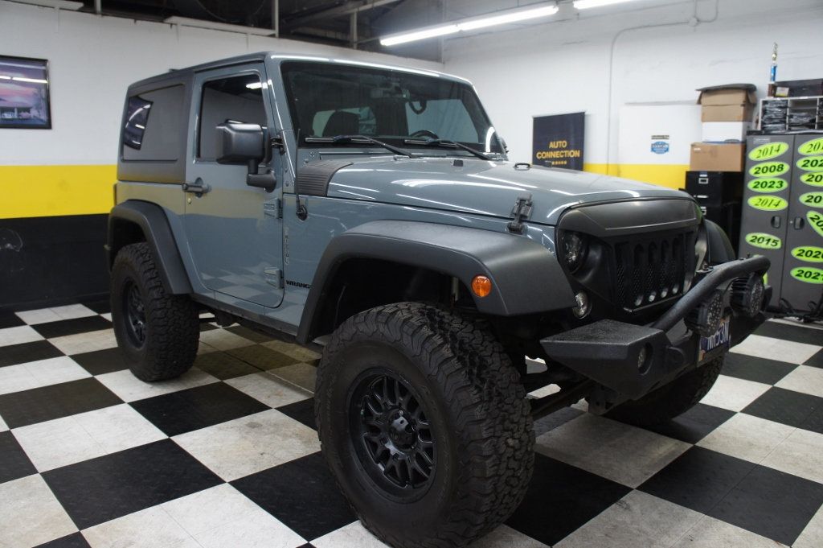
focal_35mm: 27
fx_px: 617
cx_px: 412
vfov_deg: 47.9
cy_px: 274
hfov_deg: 67.4
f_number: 3.5
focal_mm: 18
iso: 320
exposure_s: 1/30
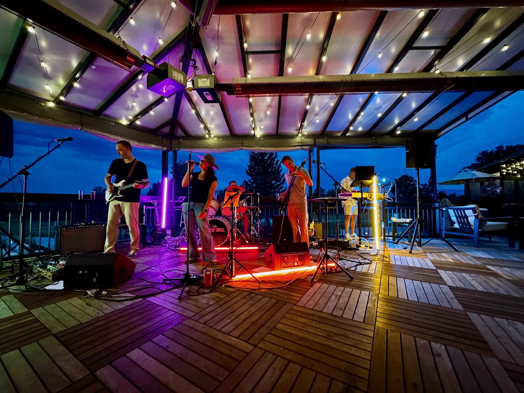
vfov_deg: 85.7
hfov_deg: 102.1
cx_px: 262
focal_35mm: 14
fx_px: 212
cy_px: 196
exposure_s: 1/40
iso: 1000
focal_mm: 2.22
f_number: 2.2
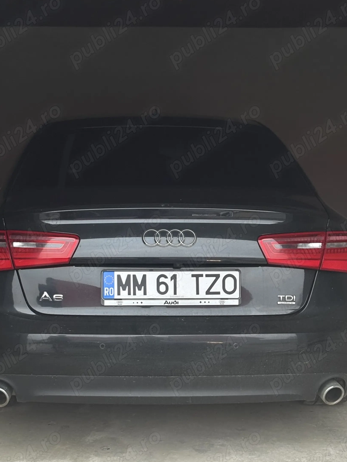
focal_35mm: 64
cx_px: 164
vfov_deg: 30.2
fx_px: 855
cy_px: 271
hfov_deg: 22.9
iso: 160
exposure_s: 1/40
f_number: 1.6
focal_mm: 5.96
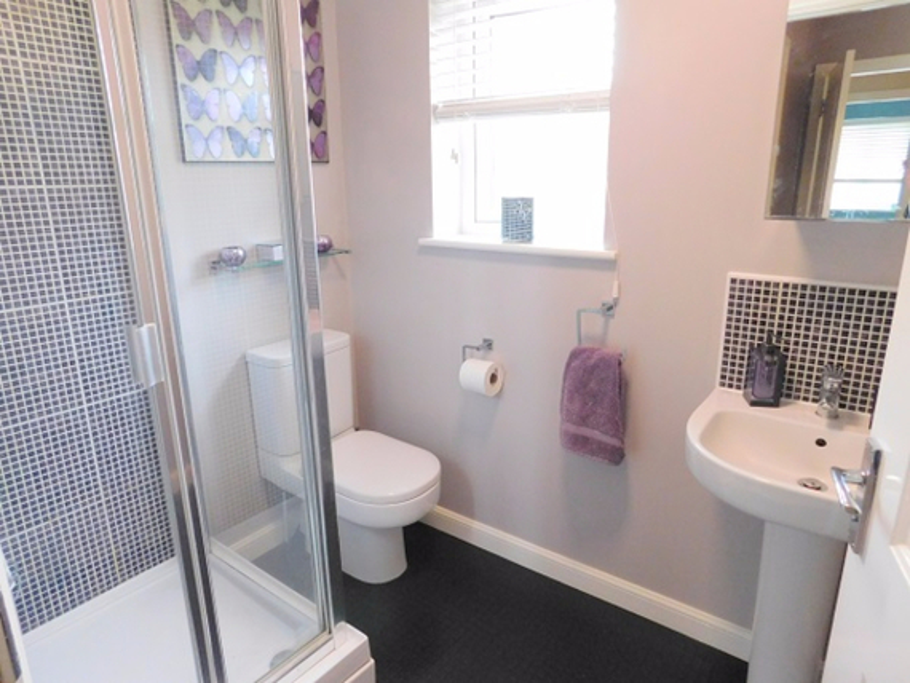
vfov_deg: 58.9
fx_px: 605
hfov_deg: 73.9
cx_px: 455
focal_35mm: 23
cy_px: 342
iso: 400
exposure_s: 1/25
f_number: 3
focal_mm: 4
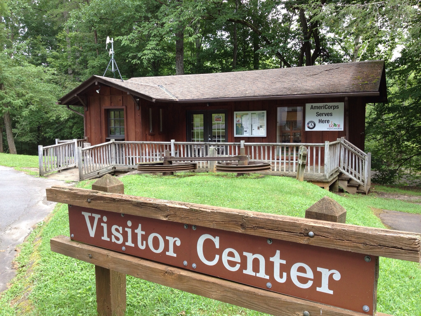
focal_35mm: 35
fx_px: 426
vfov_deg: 40.7
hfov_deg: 52.6
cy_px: 158
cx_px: 210
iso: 50
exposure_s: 1/172
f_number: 2.4
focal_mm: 4.28
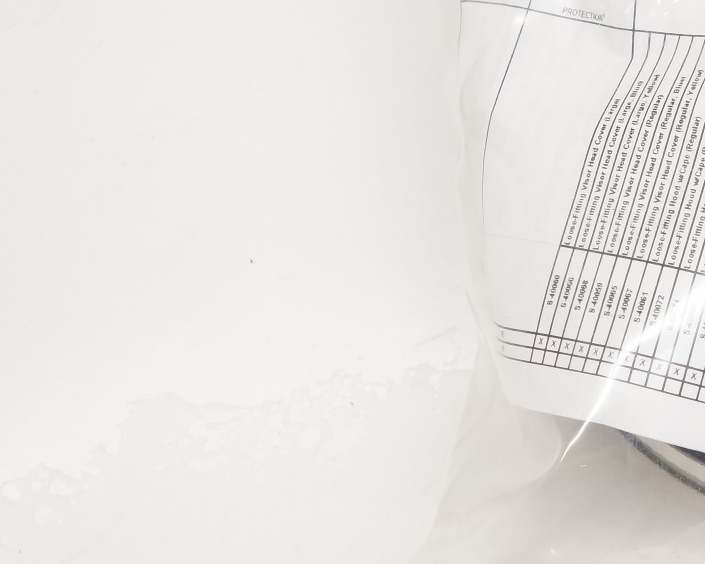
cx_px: 922
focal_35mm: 118
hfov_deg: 15.5
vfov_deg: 13.0
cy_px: 191
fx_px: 2469
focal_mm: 29
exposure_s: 1/100
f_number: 7.1
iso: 800
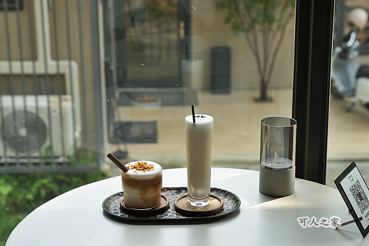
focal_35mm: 85
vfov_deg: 16.1
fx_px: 871
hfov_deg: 23.9
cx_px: 184
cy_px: 123
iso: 1600
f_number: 5.6
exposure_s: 1/1000
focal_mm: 56.7
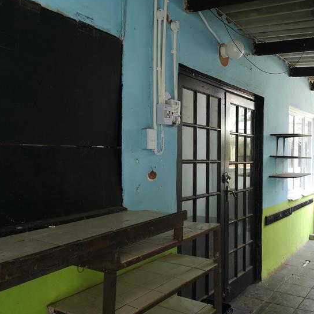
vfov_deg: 47.2
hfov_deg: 46.7
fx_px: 359
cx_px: 199
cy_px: 165
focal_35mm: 35
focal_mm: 5.58
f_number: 1.8
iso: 100
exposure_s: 1/50
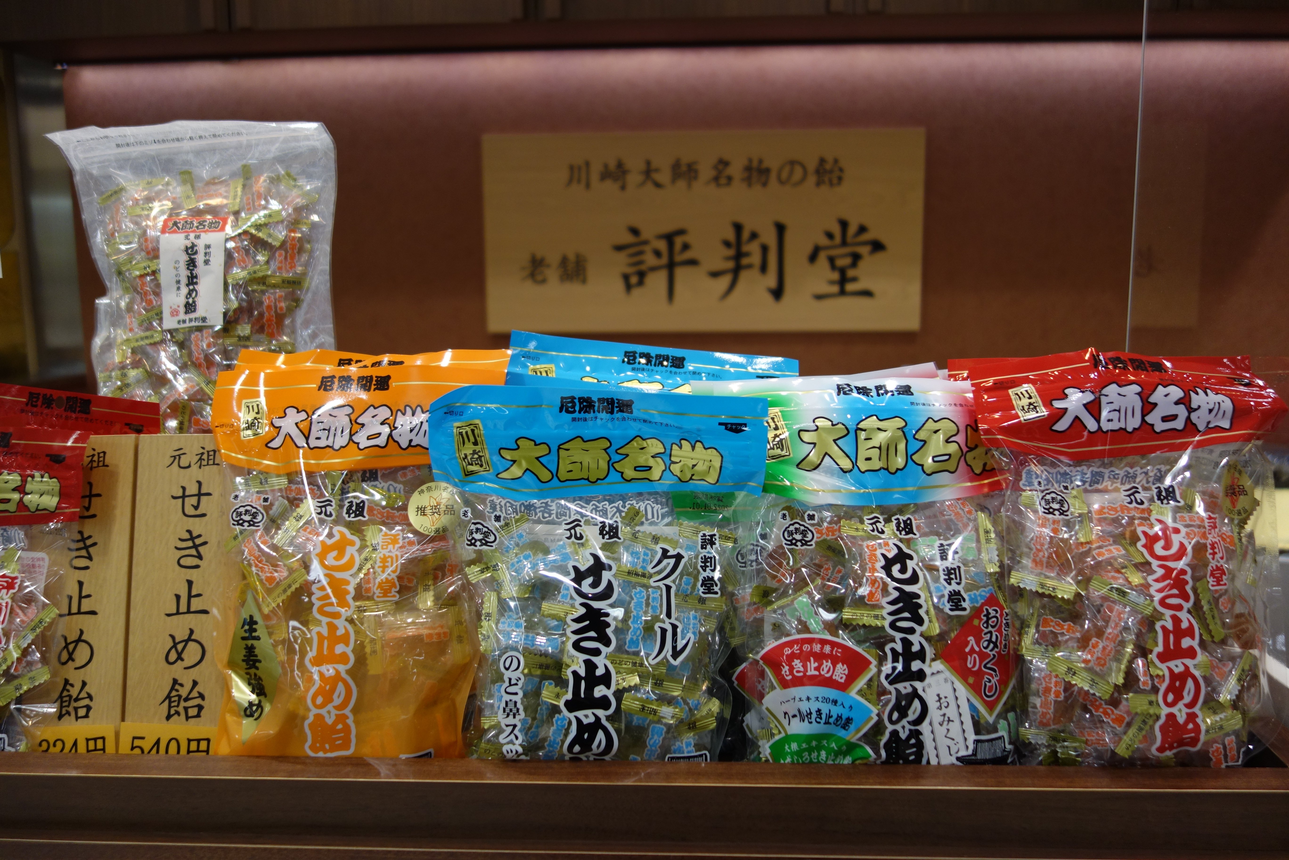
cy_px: 430
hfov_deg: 65.5
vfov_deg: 46.4
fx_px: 1002
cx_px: 644
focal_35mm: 28
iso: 160
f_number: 1.8
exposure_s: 1/250
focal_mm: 10.4
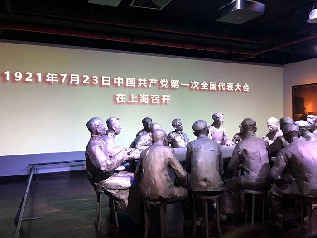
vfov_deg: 48.2
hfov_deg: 61.7
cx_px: 158
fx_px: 266
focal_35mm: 29
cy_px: 119
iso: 100
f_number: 2.2
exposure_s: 1/8
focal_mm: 4.15
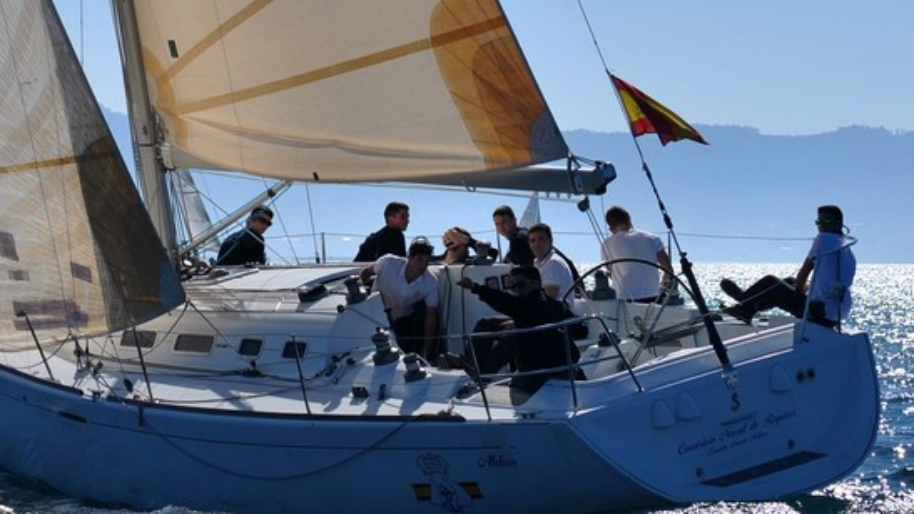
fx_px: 4848
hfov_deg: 10.8
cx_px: 311
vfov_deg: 6.1
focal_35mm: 200
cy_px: 108
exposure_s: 1/800
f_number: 7.1
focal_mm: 68
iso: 100
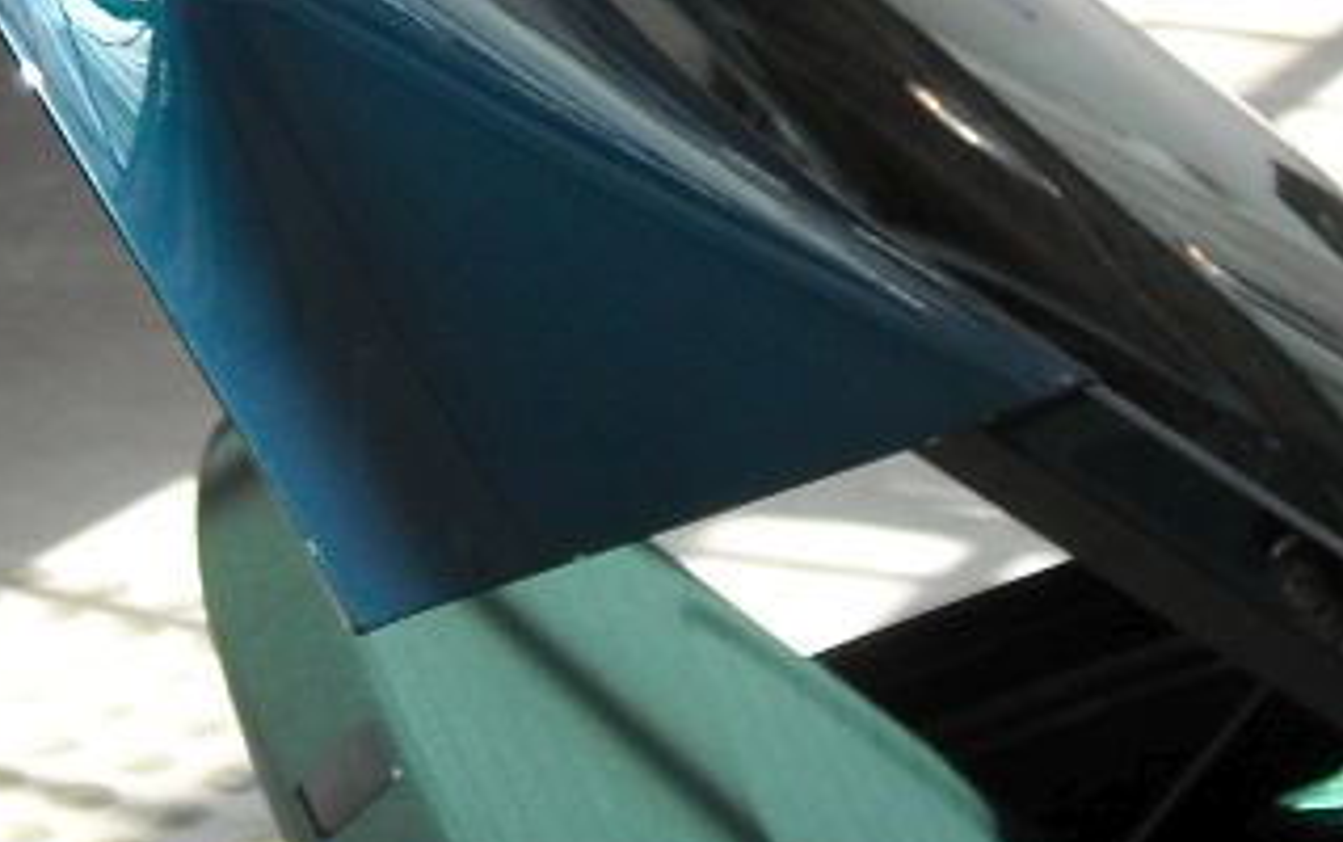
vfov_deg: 10.8
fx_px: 4359
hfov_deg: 17.4
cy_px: -173
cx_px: 269
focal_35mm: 119
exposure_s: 1/105
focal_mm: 5.7
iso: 64
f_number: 2.8
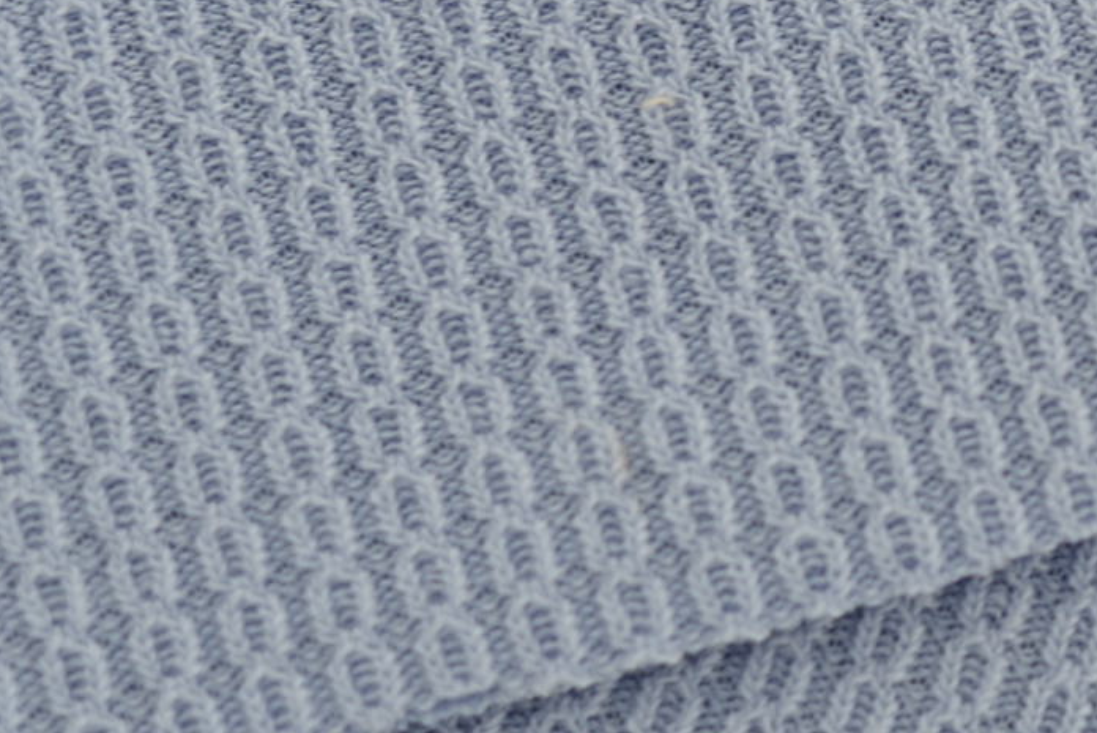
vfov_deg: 6.3
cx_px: 1860
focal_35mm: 216
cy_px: -117
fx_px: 6586
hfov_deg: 9.2
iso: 100
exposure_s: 1/160
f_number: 3.5
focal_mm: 50
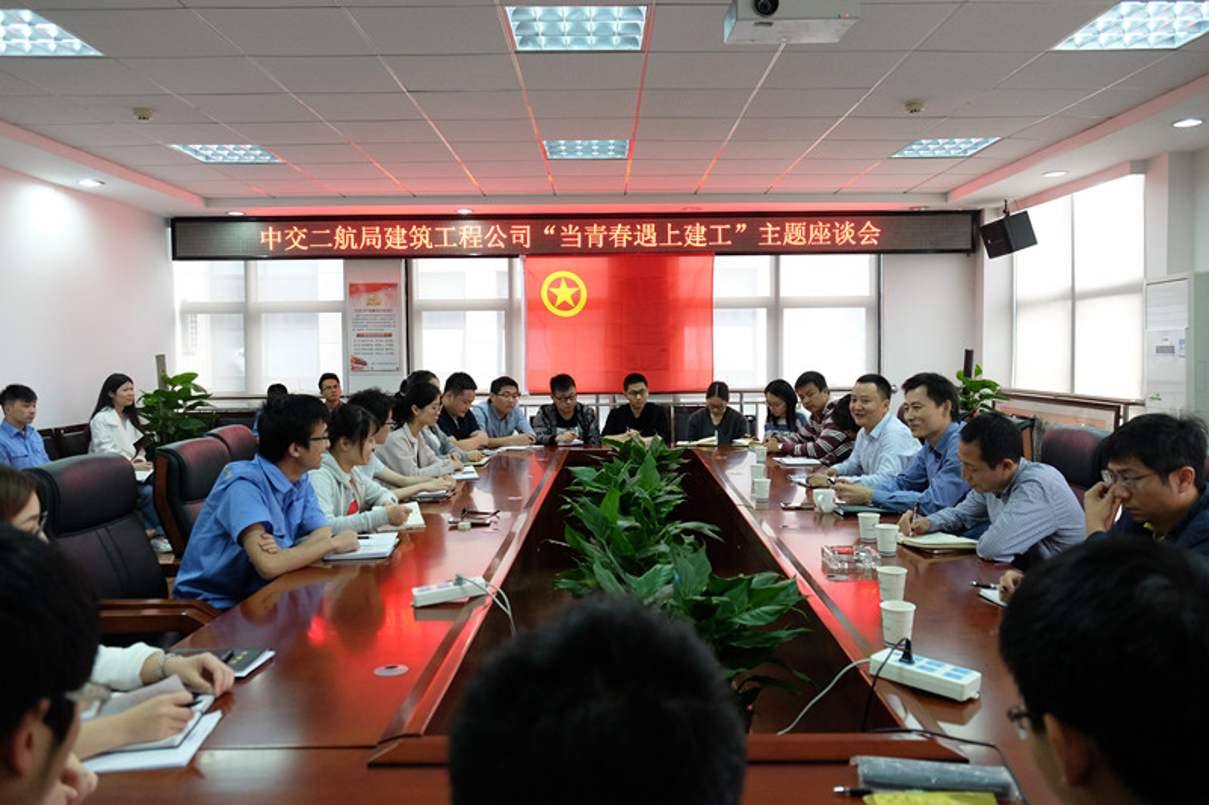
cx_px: 604
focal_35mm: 27
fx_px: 907
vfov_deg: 47.9
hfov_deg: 67.4
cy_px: 402
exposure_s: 1/60
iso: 1600
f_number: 3.5
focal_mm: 18
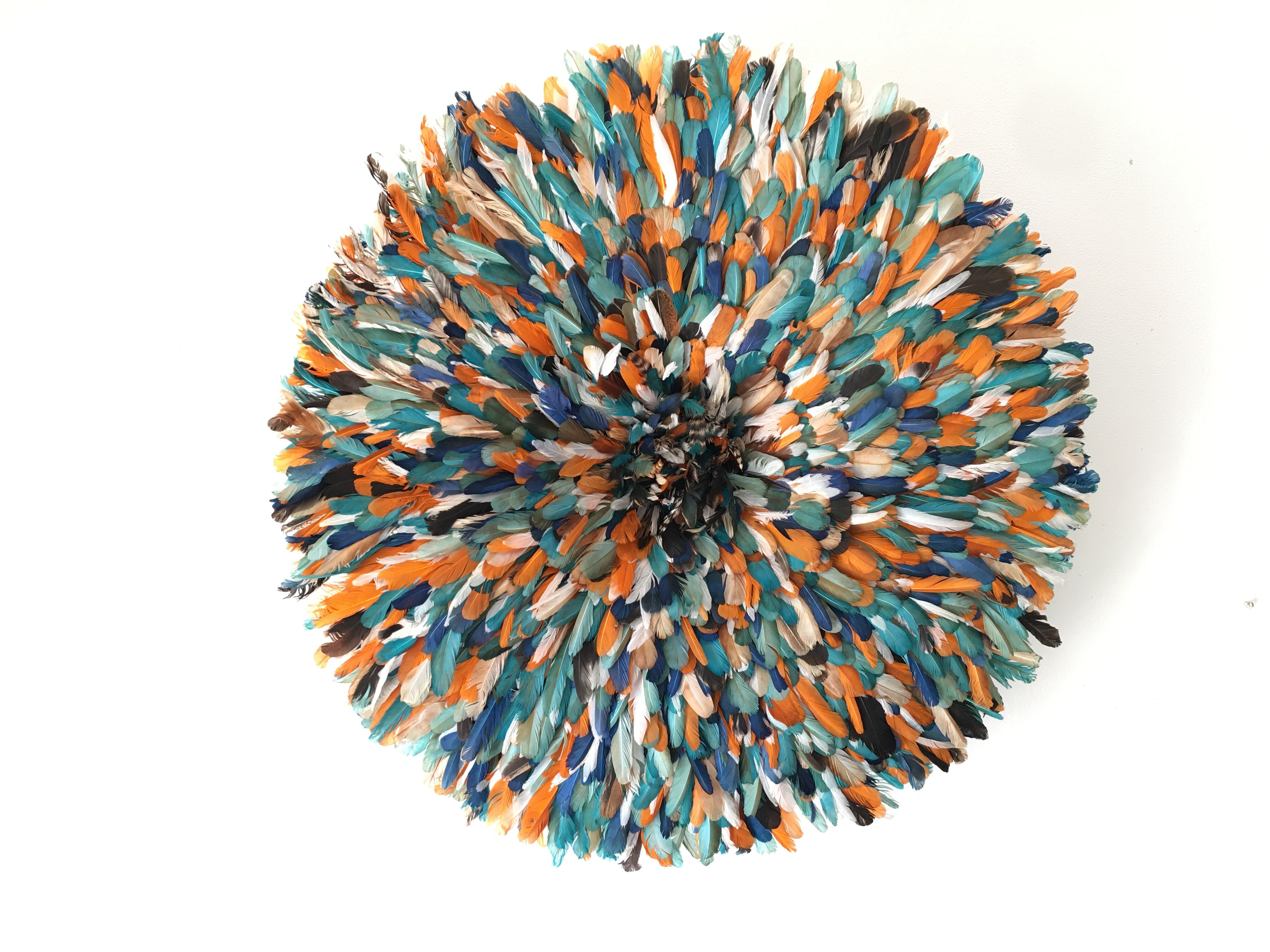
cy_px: 476
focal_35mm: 29
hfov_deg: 61.7
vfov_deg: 48.2
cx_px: 635
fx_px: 1064
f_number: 2.2
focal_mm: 4.15
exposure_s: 1/17
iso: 32
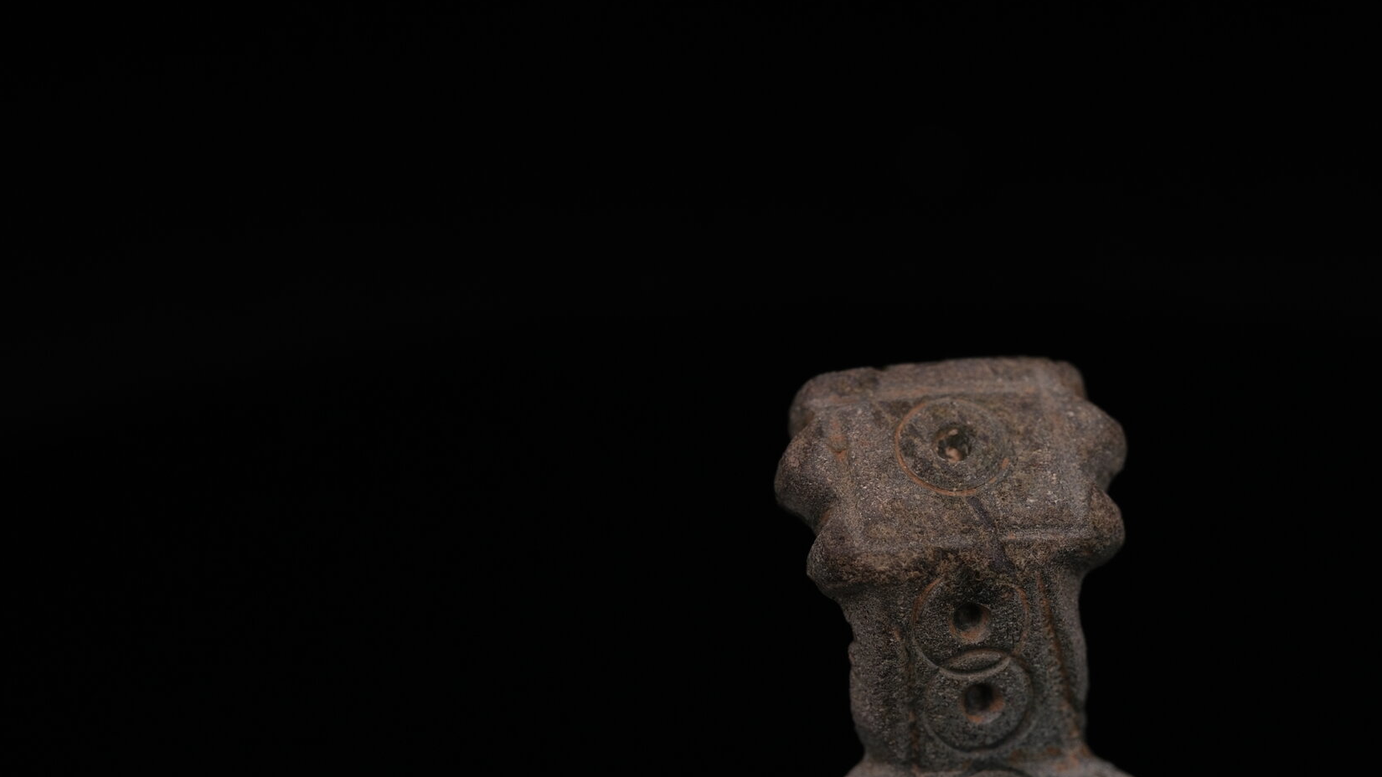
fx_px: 2932
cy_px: 750
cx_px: 929
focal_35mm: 80
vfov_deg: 14.9
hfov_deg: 26.4
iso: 160
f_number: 5.6
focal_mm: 30
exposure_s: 1/180
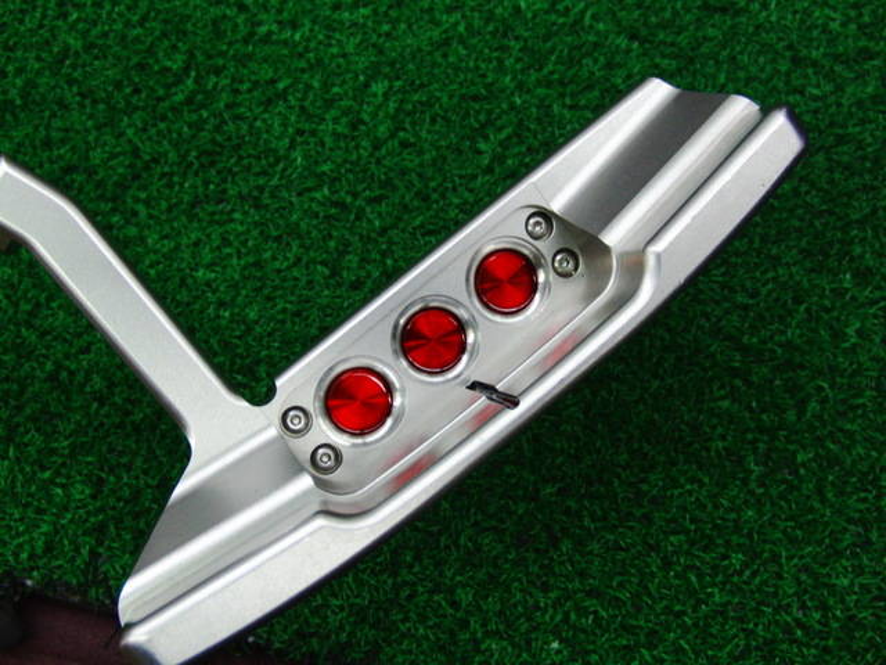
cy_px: 332
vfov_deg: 38.7
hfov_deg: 50.1
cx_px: 443
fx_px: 947
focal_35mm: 37
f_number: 3.6
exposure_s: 1/80
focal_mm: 6.42
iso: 400
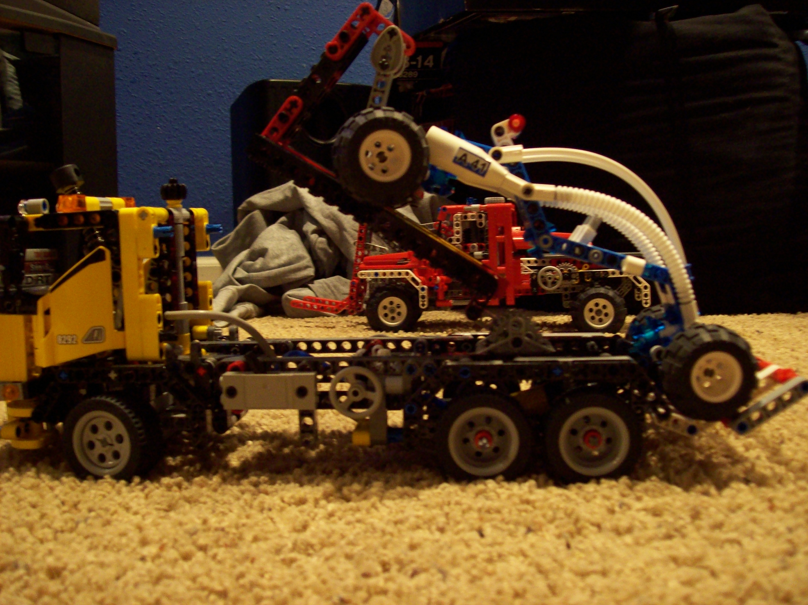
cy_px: 302
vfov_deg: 39.6
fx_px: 840
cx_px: 404
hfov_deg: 51.4
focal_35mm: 36
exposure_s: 1/8
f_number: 2.7
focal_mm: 6
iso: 200
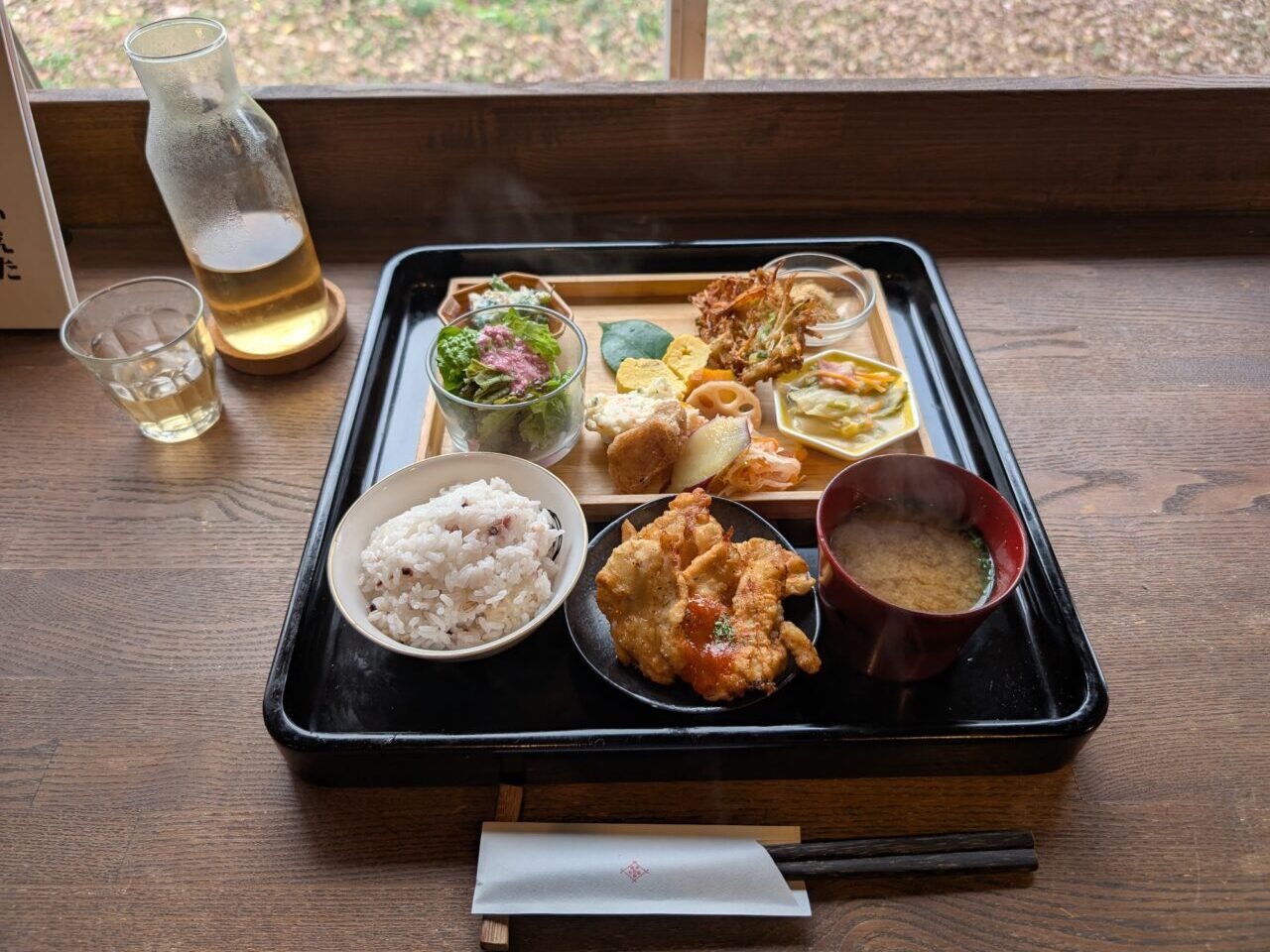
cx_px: 635
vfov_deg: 56.8
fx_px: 881
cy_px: 476
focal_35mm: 24
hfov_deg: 71.6
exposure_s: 1/53.1
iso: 34
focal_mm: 6.9
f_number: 1.68
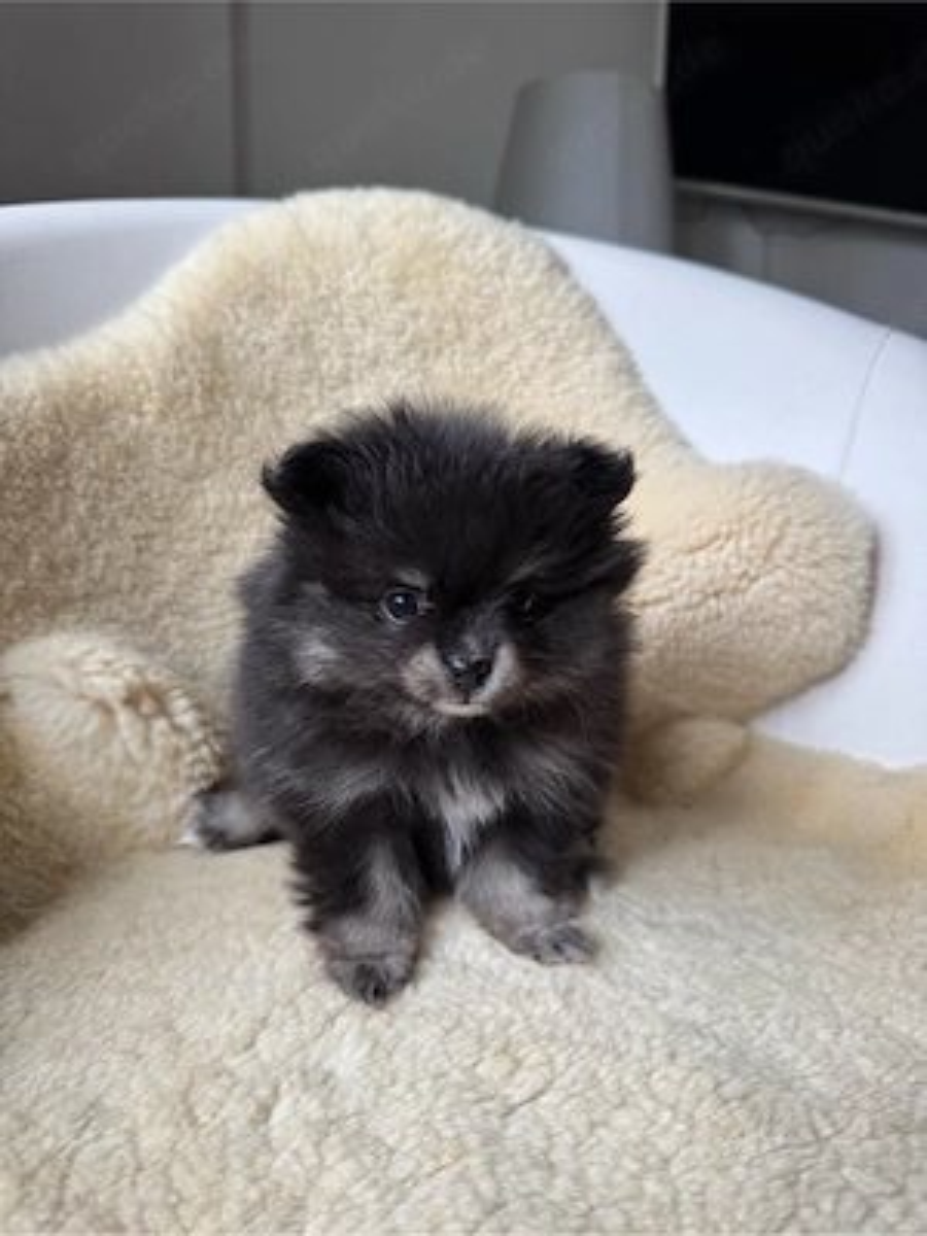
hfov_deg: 56.8
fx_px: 857
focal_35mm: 24
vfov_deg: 71.6
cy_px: 618
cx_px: 464
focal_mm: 6.76
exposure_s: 1/121
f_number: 1.78
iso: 125
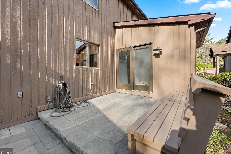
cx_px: 110
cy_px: 75
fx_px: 96
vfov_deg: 77.3
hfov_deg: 100.3
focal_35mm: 15
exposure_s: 1/200
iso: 500
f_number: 6.3
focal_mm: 14
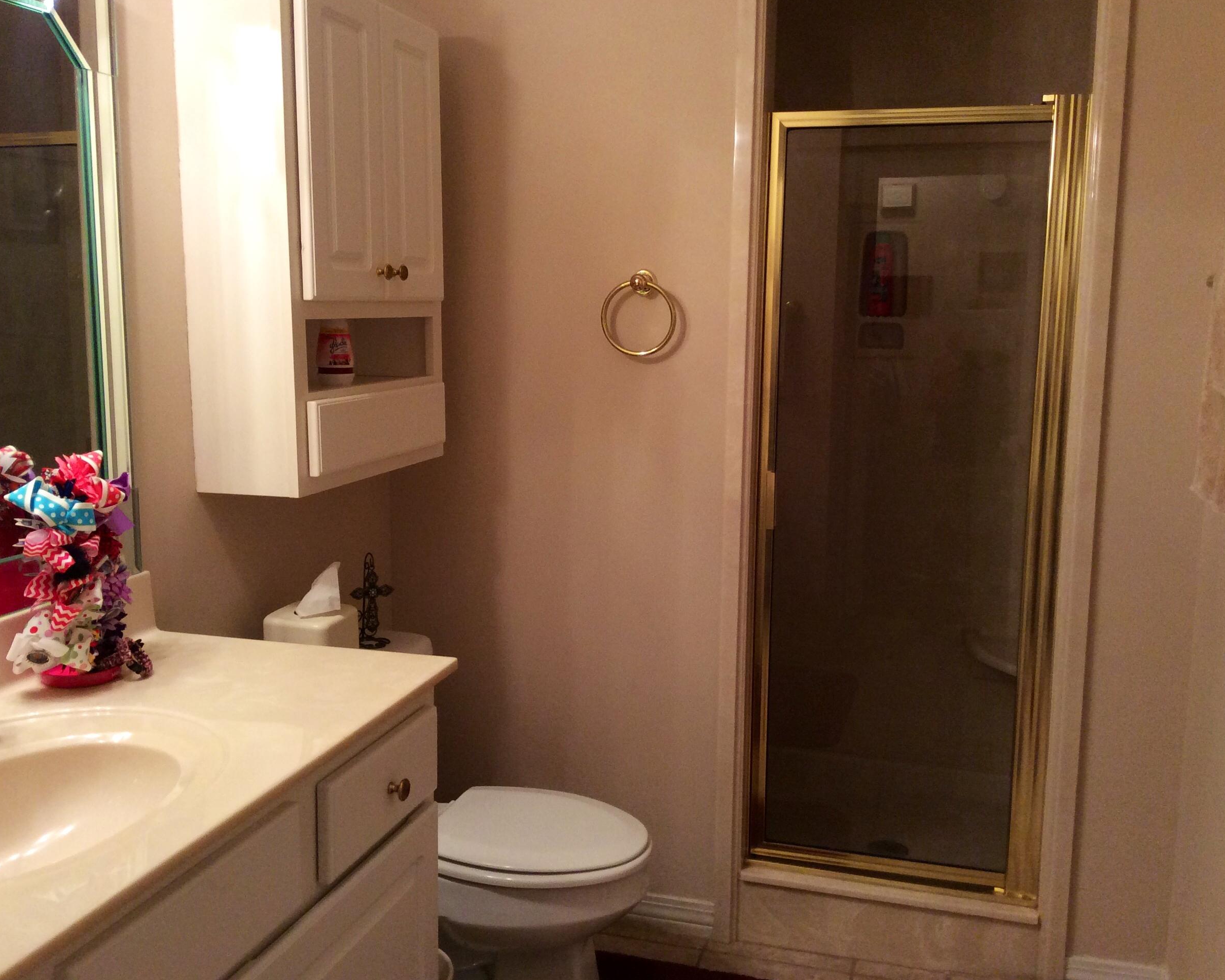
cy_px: 484
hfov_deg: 51.5
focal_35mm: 35
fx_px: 1269
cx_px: 631
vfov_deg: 42.2
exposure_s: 1/24
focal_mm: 3.3
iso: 100
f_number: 2.4
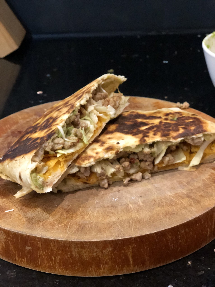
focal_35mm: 57
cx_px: 108
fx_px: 472
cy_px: 144
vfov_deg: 33.8
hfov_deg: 25.7
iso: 500
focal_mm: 6.6
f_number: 2.8
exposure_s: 1/33
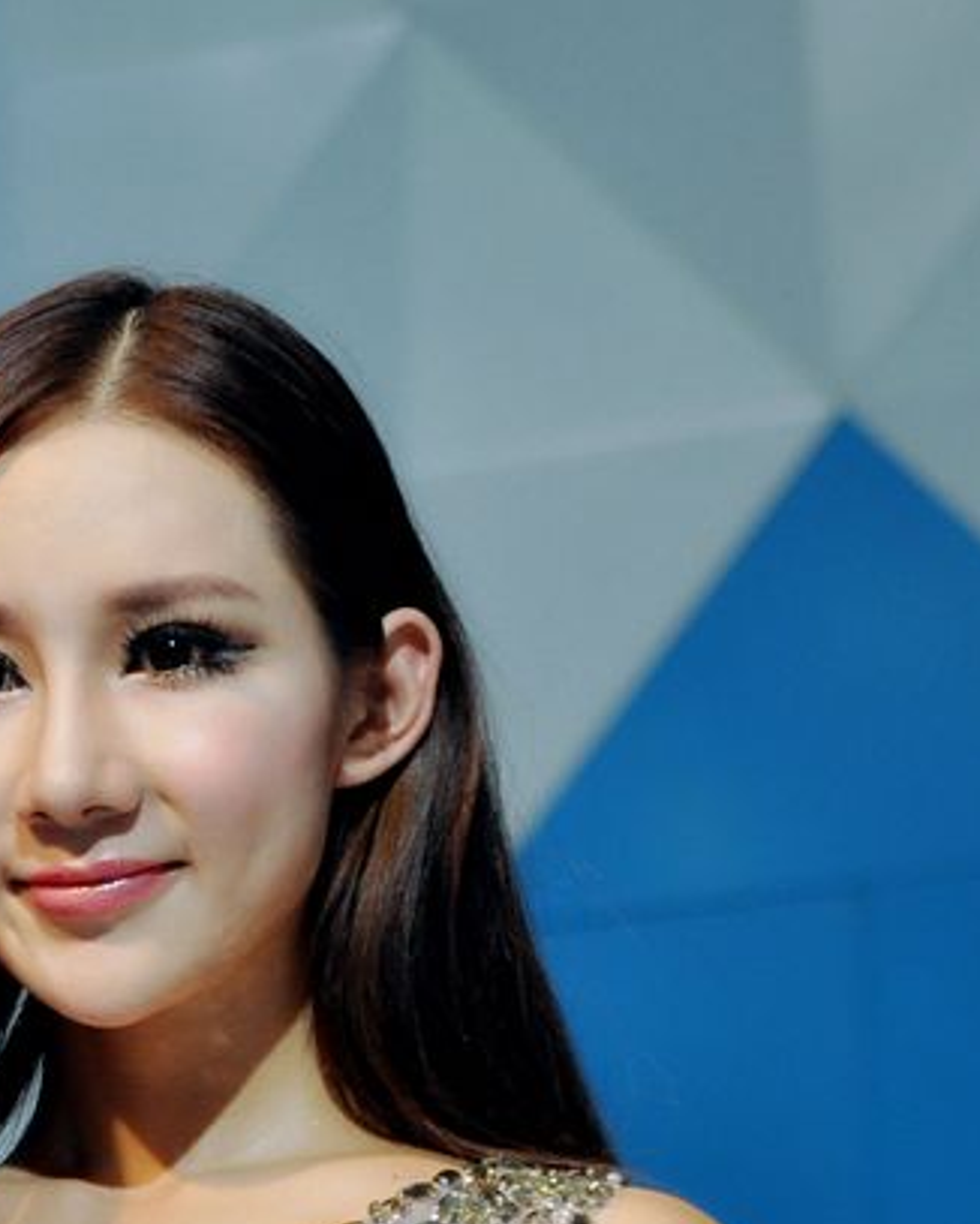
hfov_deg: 7.3
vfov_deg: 9.0
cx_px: 66
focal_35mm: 212
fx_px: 7680
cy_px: 1245
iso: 400
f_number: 5
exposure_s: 1/200
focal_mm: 60
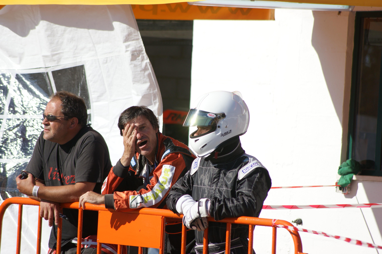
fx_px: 3181
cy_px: 127
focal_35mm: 300
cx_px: 191
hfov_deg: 6.9
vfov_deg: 4.6
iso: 100
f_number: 6.3
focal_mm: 200
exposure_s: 1/500
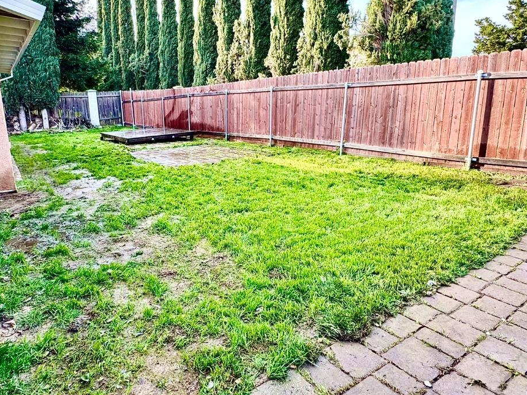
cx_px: 229
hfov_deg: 73.6
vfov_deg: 58.6
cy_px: 166
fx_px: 350
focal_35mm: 23
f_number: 2.2
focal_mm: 2.22
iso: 50
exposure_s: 1/99
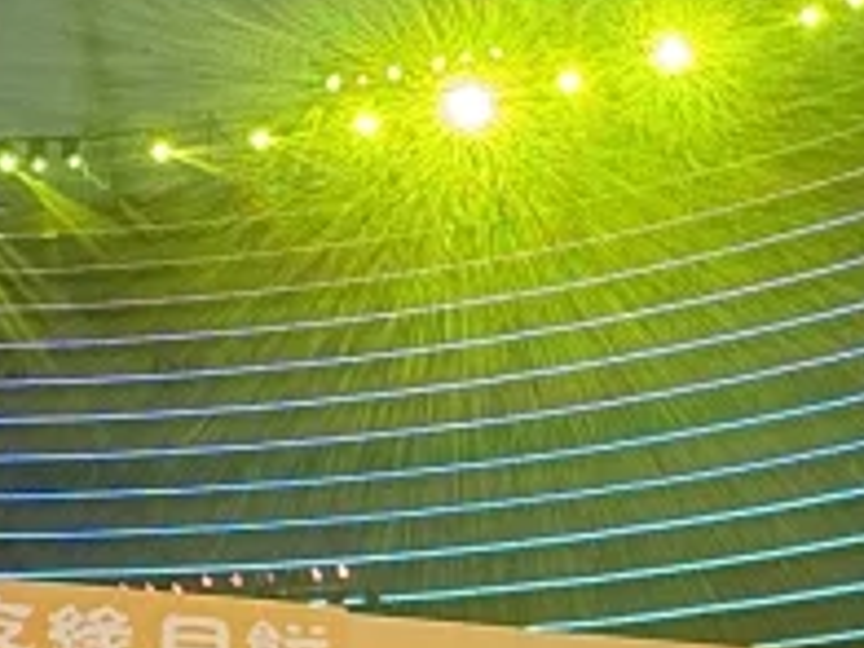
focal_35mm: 103
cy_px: 445
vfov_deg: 14.3
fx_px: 2571
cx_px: -101
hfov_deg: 18.3
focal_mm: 2.22
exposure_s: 1/99
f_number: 2.2
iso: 64
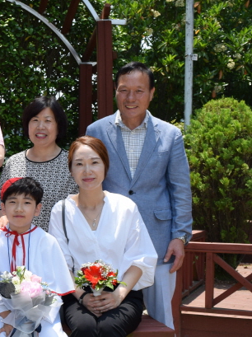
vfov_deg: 27.0
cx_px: -86
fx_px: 700
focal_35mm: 72
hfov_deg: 18.8
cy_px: 203
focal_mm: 20
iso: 100
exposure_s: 1/200
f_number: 8
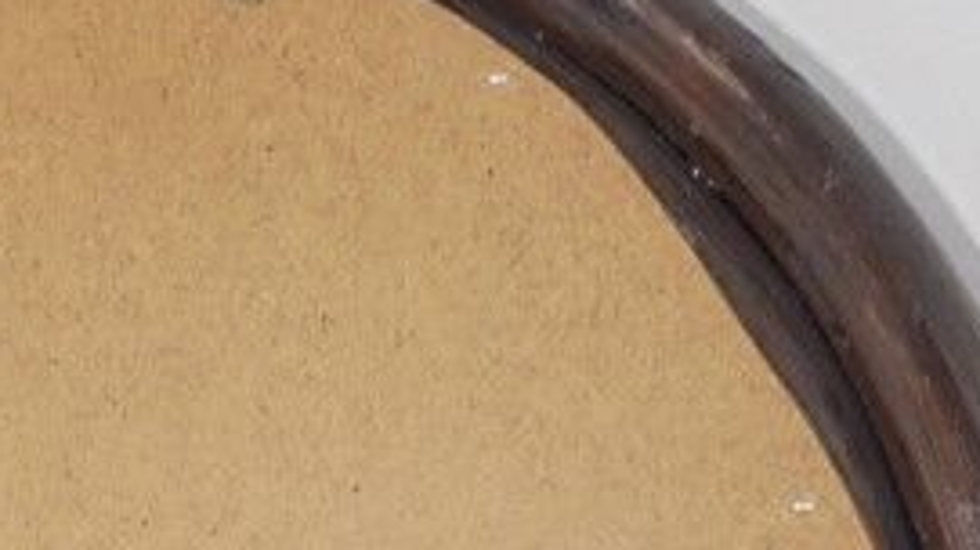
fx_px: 2727
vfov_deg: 10.8
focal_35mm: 105
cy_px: 961
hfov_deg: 19.9
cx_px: 80
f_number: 3.7
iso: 100
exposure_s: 1/40
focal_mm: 5.3
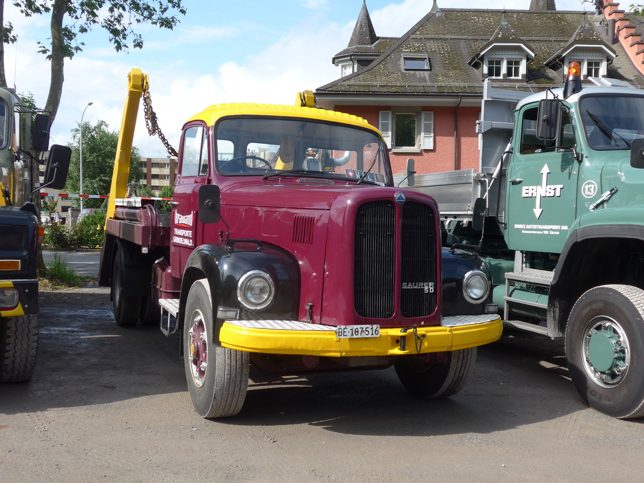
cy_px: 242
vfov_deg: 36.8
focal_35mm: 39
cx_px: 322
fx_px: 726
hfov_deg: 47.9
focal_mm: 8
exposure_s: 1/1000
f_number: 2.8
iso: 80
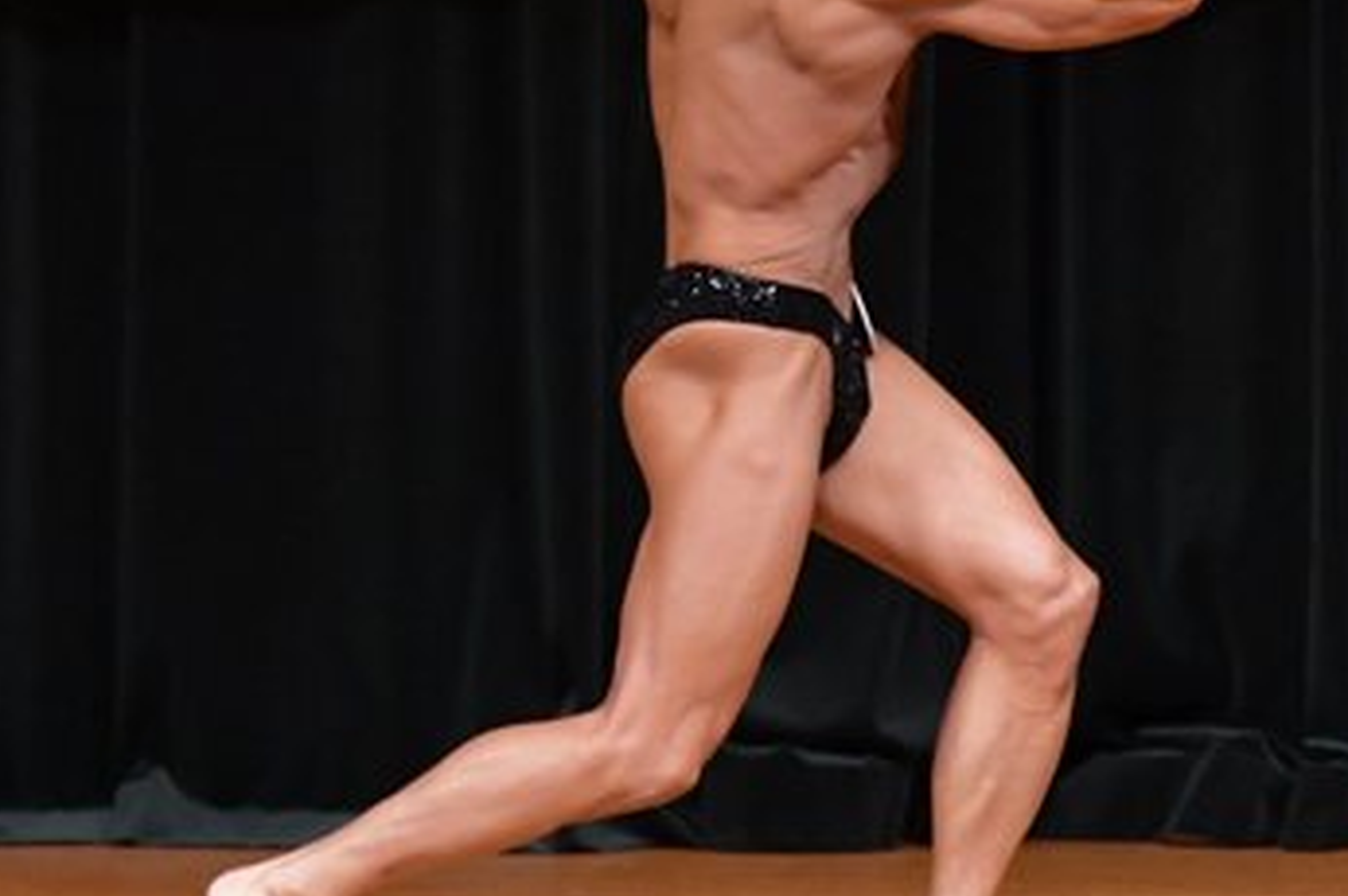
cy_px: 175
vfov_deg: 2.3
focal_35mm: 605
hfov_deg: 3.4
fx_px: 22632
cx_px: 793
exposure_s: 1/400
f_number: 5.6
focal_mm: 180
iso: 5000
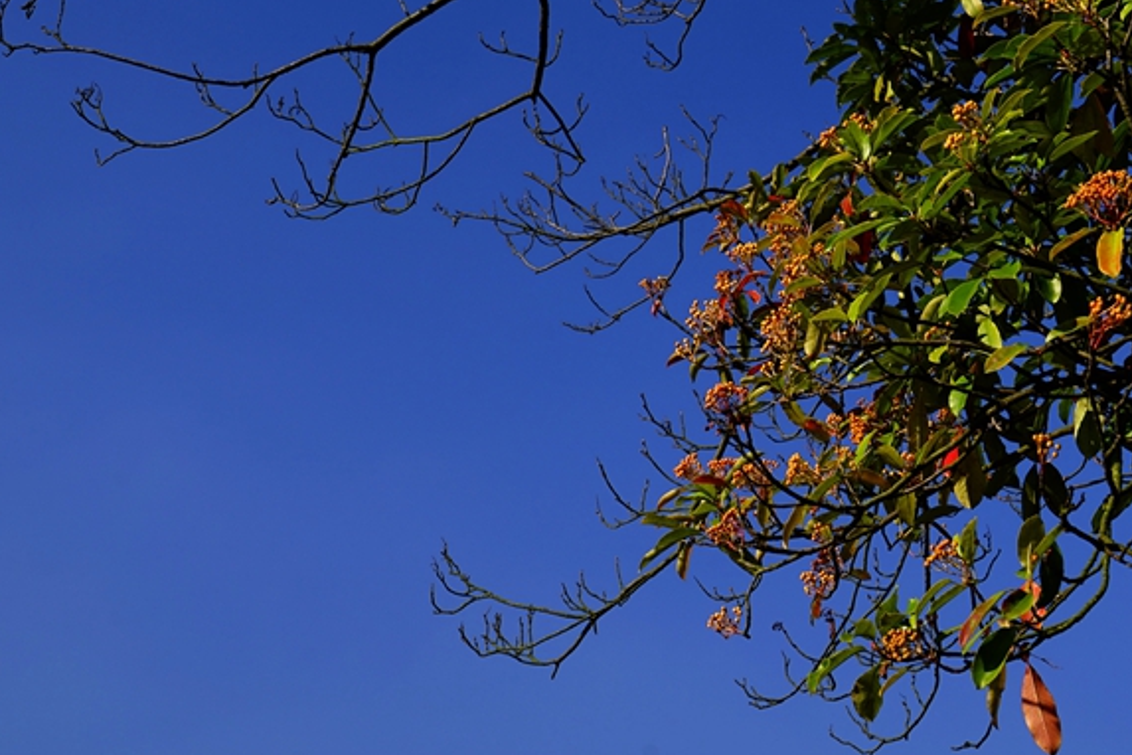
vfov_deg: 24.4
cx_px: 606
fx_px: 1729
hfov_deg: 36.2
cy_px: 219
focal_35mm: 55
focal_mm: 35
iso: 100
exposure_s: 1/80
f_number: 10
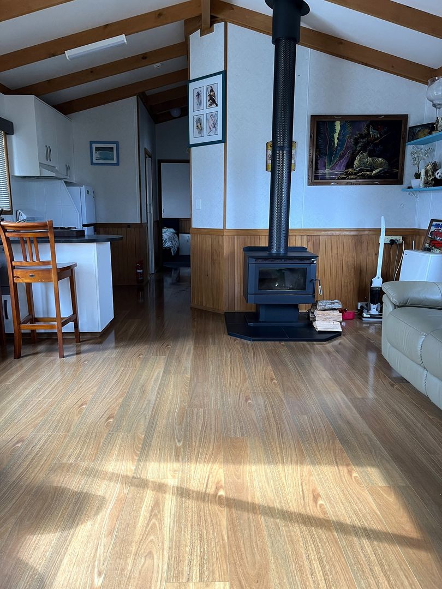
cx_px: 221
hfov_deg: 53.1
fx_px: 443
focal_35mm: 26
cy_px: 294
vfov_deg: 67.3
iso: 100
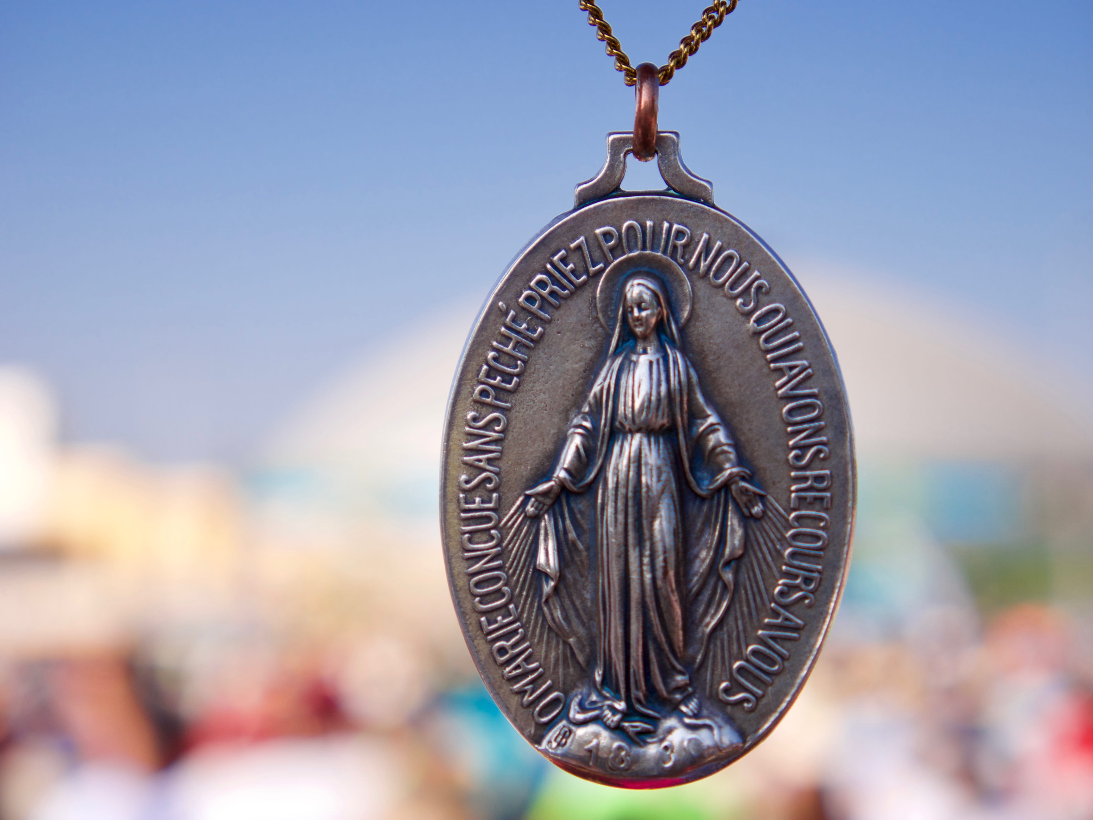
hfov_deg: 23.3
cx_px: 546
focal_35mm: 84
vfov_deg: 17.6
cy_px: 410
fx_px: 2653
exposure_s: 1/640
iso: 200
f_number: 5.6
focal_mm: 42
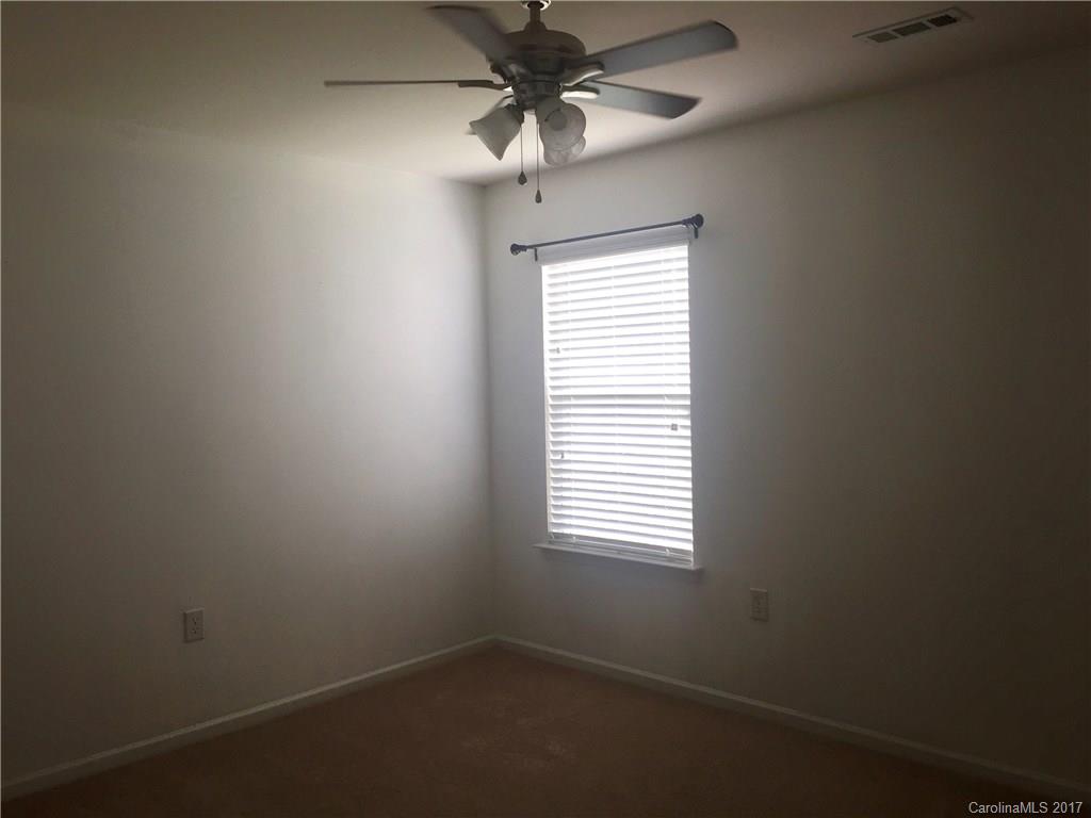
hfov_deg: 61.7
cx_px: 546
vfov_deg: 48.2
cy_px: 409
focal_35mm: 29
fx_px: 914
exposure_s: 1/60
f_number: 2.2
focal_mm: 4.15
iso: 40
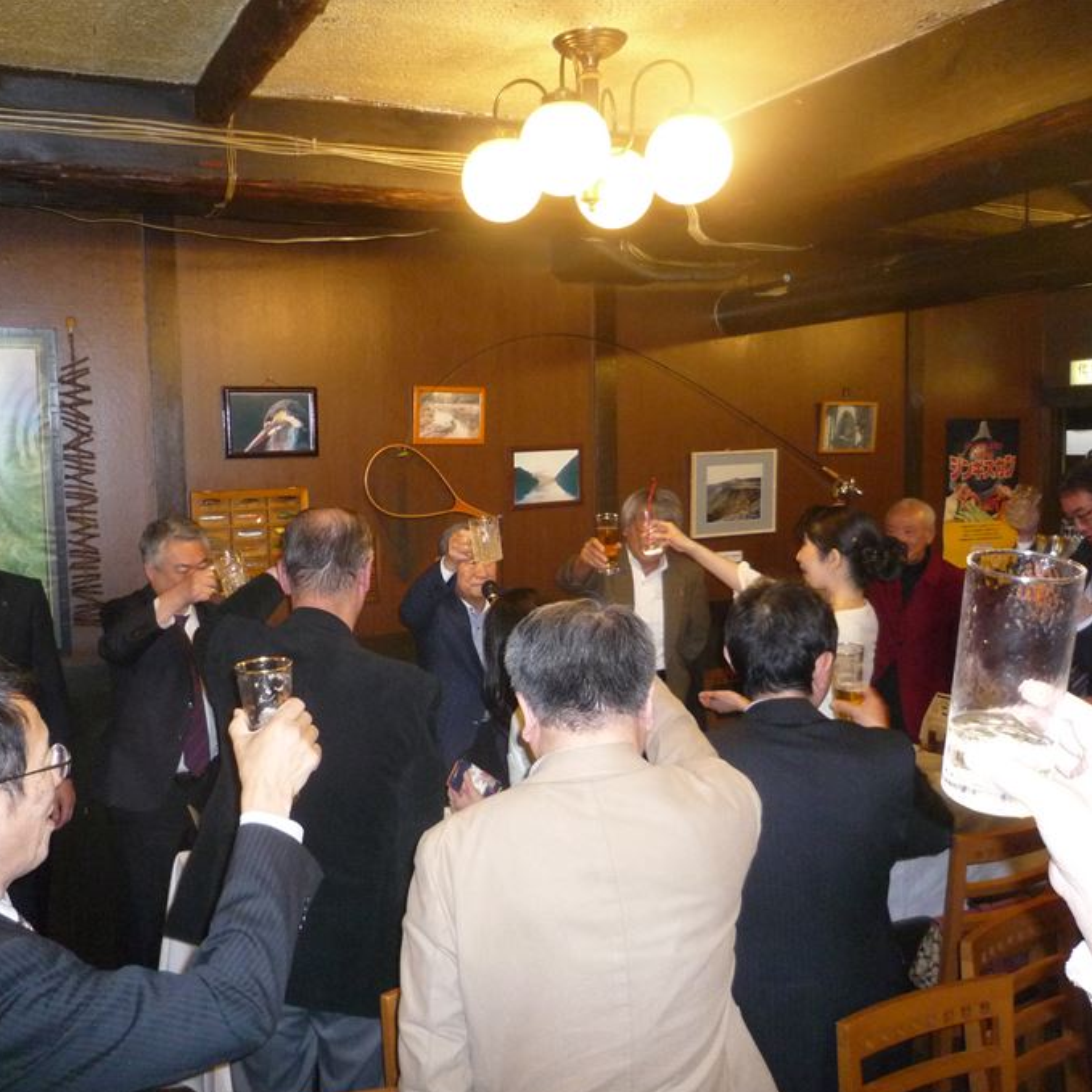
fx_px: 1071
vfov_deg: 54.0
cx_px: 473
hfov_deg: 53.9
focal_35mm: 30
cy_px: 552
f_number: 2.8
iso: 400
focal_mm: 4.4
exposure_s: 1/30
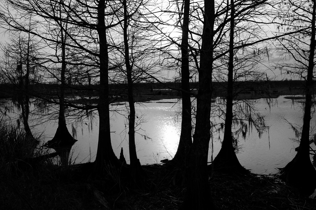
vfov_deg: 47.8
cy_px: 105
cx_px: 158
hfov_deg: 67.4
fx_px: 237
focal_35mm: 27
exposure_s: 1/400
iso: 200
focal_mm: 18
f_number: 10
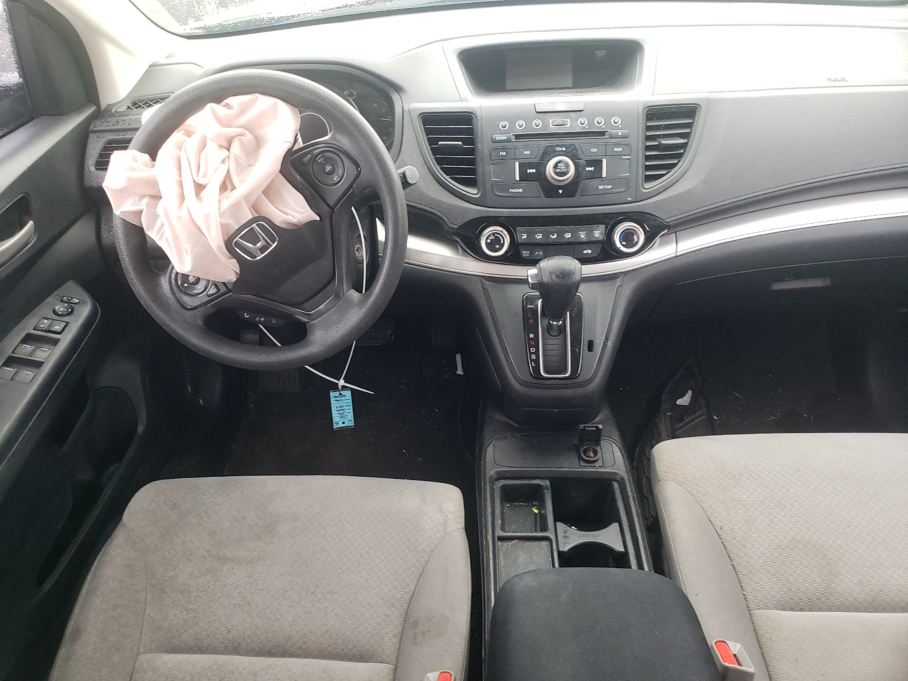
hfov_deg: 67.3
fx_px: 682
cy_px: 340
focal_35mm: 26
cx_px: 454
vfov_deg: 53.1
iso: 143
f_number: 1.5
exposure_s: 1/60.2
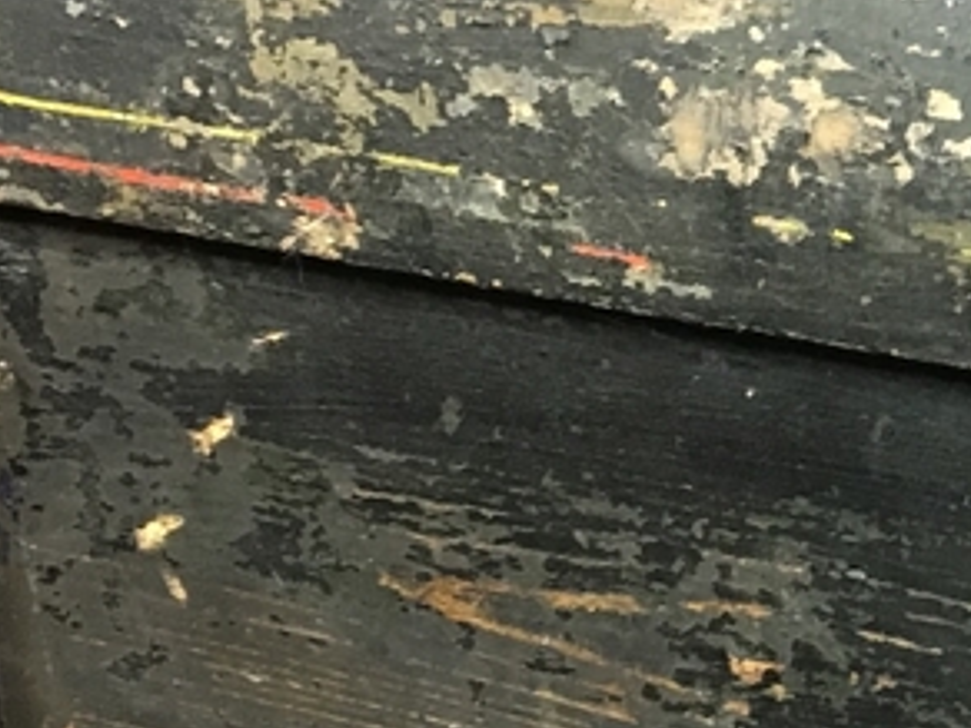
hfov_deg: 15.5
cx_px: 1380
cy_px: 342
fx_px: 3338
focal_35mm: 119
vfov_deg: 12.5
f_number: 2.2
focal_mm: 4.15
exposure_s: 1/20
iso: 200
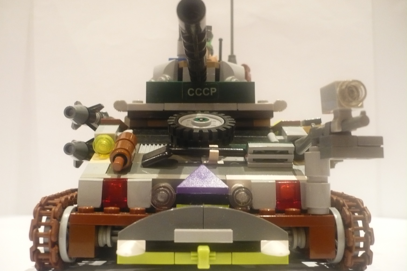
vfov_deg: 35.9
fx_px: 418
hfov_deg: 51.9
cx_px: 200
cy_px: 134
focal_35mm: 37
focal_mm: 5.8
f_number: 2.8
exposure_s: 1/8
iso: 320
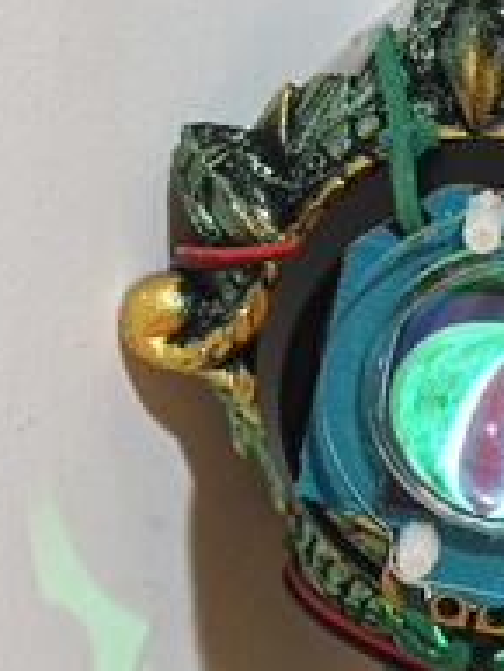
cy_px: 375
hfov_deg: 6.4
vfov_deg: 8.5
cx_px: 469
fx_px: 4499
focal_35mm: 232
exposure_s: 1/30
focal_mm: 24
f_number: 2.8
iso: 800
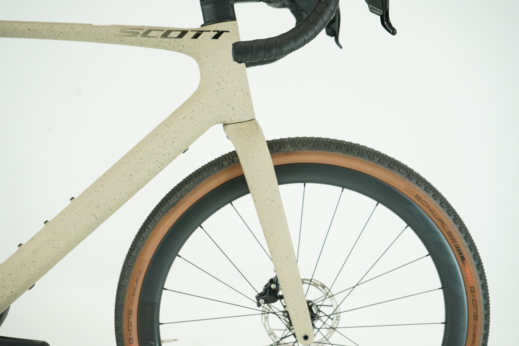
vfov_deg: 34.2
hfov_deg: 49.6
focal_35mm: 39
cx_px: 260
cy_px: 173
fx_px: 562
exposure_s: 1/200
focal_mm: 39
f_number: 6.3
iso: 2500
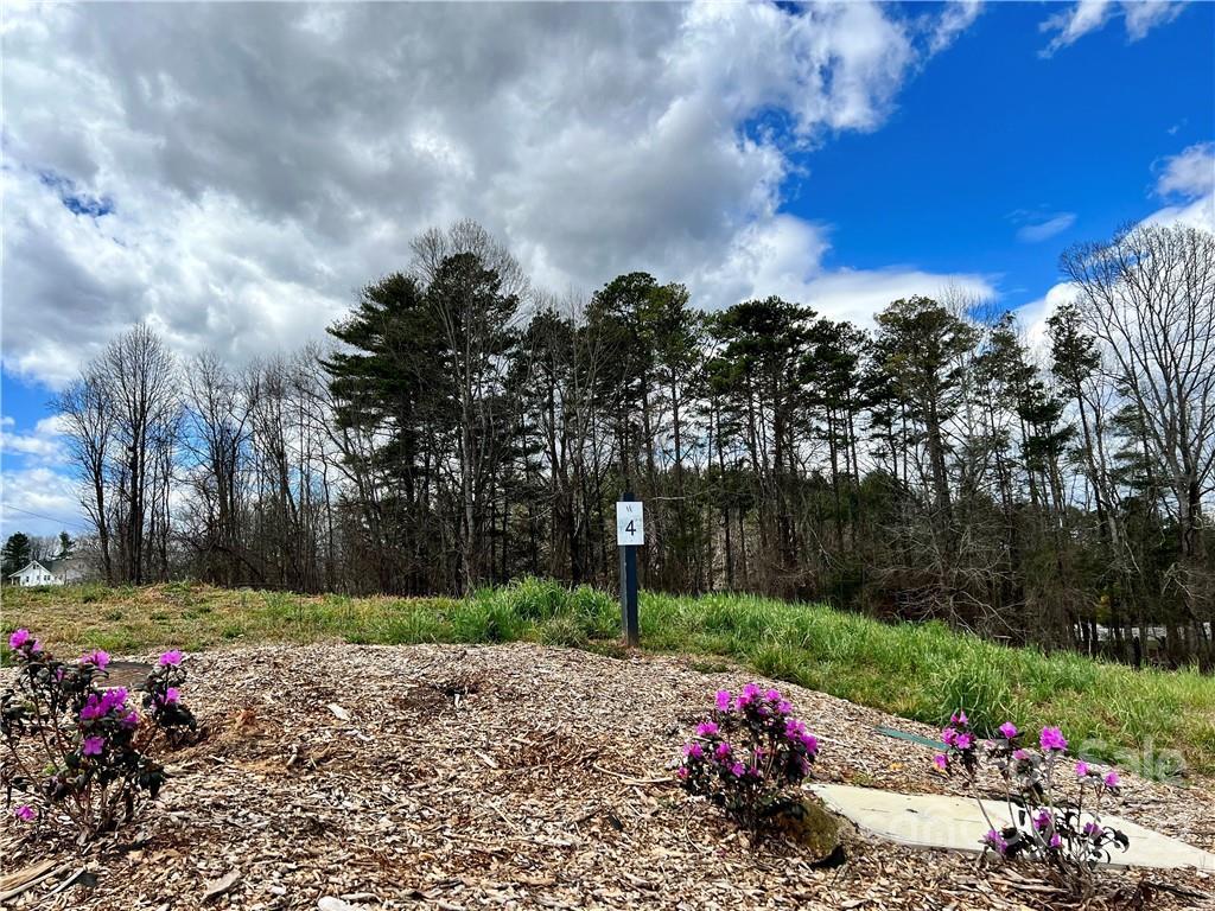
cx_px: 608
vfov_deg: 53.1
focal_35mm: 26
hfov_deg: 67.3
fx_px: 913
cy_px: 456
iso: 50
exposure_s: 1/4274
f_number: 1.5
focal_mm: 5.7
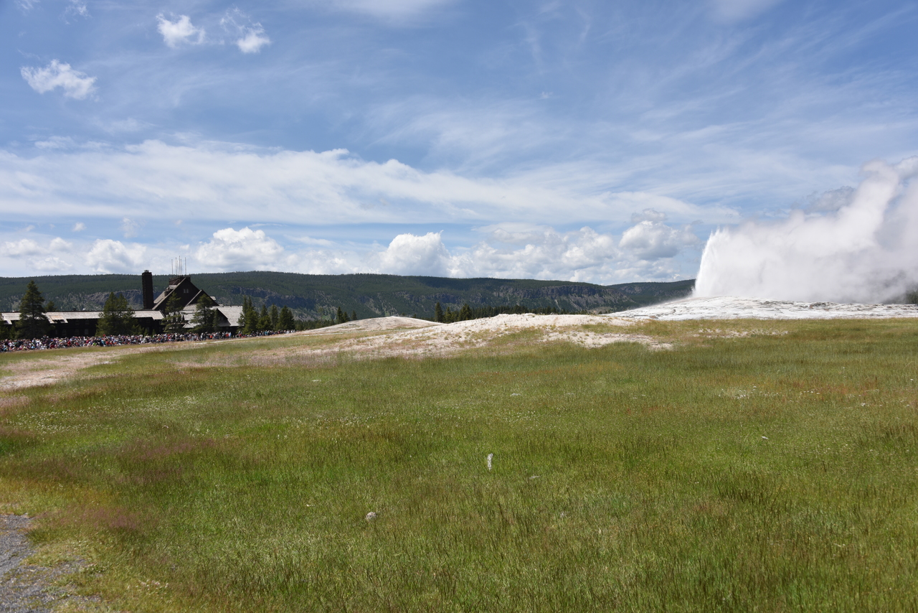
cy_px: 306
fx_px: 816
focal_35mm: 32
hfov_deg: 58.7
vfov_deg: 41.1
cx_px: 459
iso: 100
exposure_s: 1/320
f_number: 9
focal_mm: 32
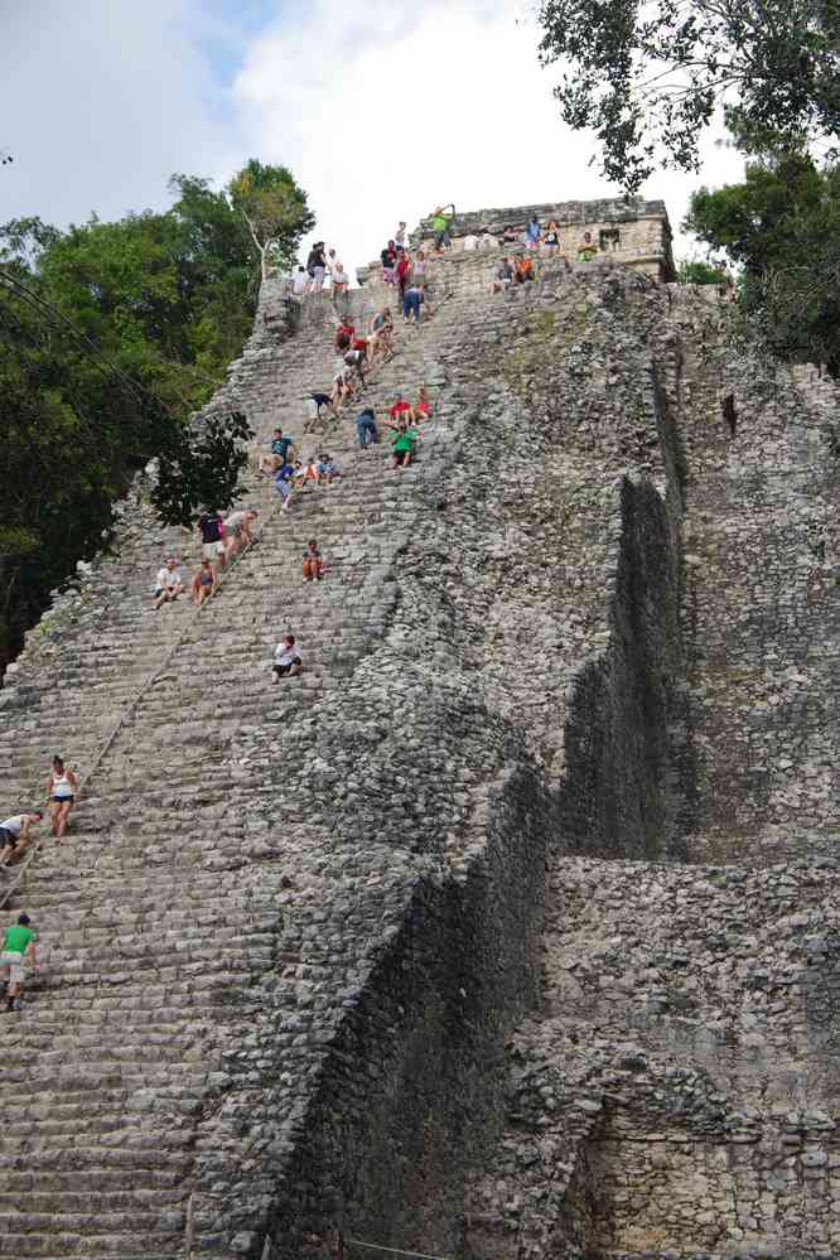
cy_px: 630
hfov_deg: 15.7
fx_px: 3045
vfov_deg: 23.4
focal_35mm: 87
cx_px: 420
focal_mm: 57.5
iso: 200
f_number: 10
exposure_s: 1/100
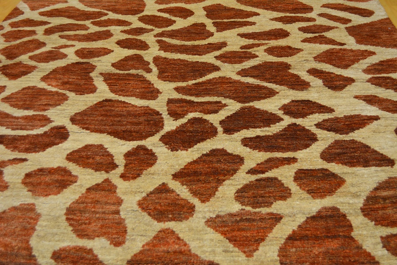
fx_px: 430
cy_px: 132
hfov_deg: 49.6
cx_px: 198
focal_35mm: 39
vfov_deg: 34.2
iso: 800
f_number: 4.2
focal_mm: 26
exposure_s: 1/60
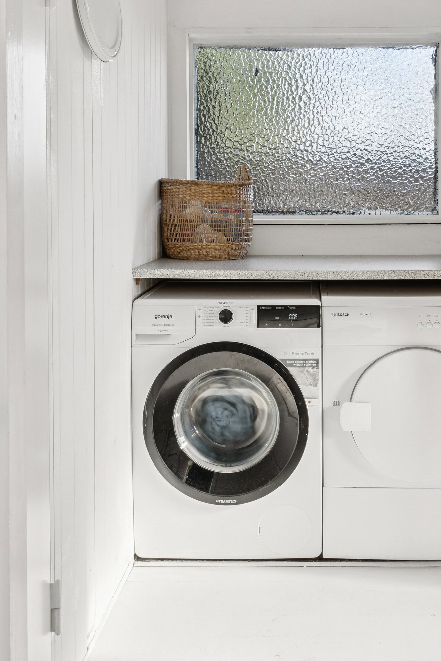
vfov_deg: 45.2
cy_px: 236
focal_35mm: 43
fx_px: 786
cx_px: 304
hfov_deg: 31.0
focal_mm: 19
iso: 200
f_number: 8
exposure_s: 1/50
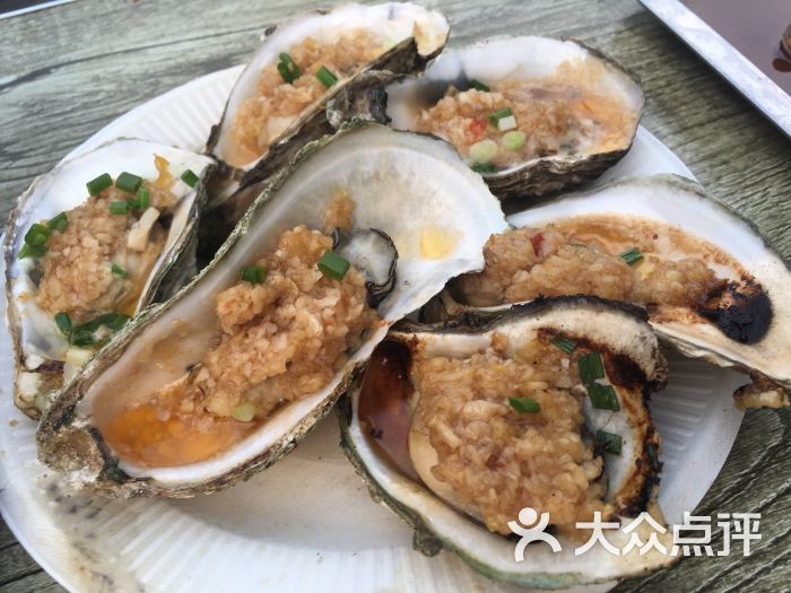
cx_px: 396
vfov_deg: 48.2
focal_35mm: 29
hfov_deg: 61.7
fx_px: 663
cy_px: 296
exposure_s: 1/50
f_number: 2.2
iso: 25
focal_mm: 4.15
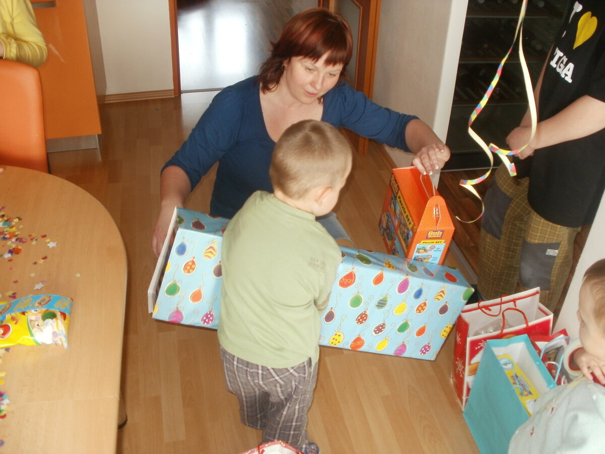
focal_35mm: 36
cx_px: 302
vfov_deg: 39.7
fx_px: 629
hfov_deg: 51.4
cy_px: 227
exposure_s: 1/30
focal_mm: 6.3
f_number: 3.5
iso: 125
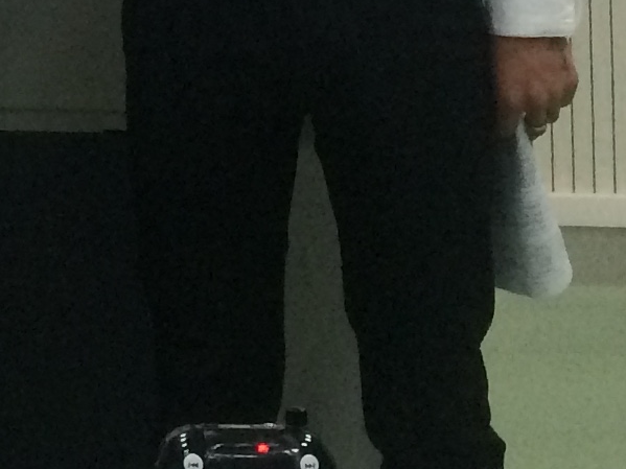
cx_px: -351
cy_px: -507
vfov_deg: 8.8
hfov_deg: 11.9
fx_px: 2857
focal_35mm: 158
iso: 80
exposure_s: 1/33
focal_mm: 4.15
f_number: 2.2
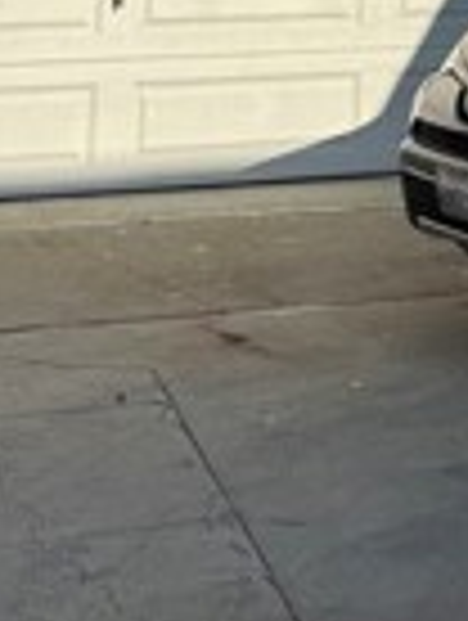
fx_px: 1995
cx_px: 558
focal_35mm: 111
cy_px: -531
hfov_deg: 13.0
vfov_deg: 15.1
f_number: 1.78
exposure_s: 1/5814
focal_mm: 6.76
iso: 80
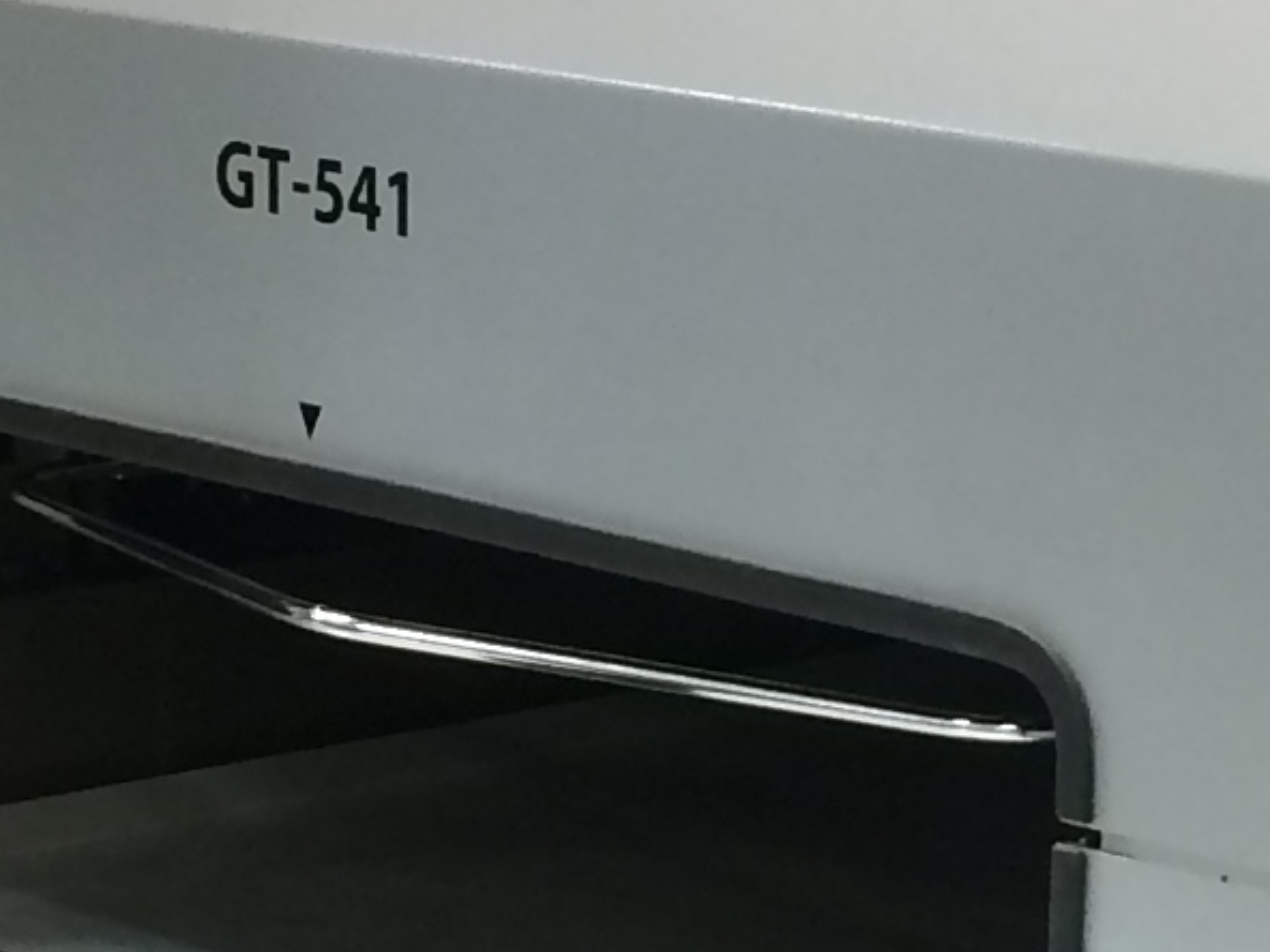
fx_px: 5870
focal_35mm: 160
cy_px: 446
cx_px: 860
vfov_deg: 9.3
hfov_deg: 12.3
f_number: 2.2
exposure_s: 1/30
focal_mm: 4.15
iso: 80
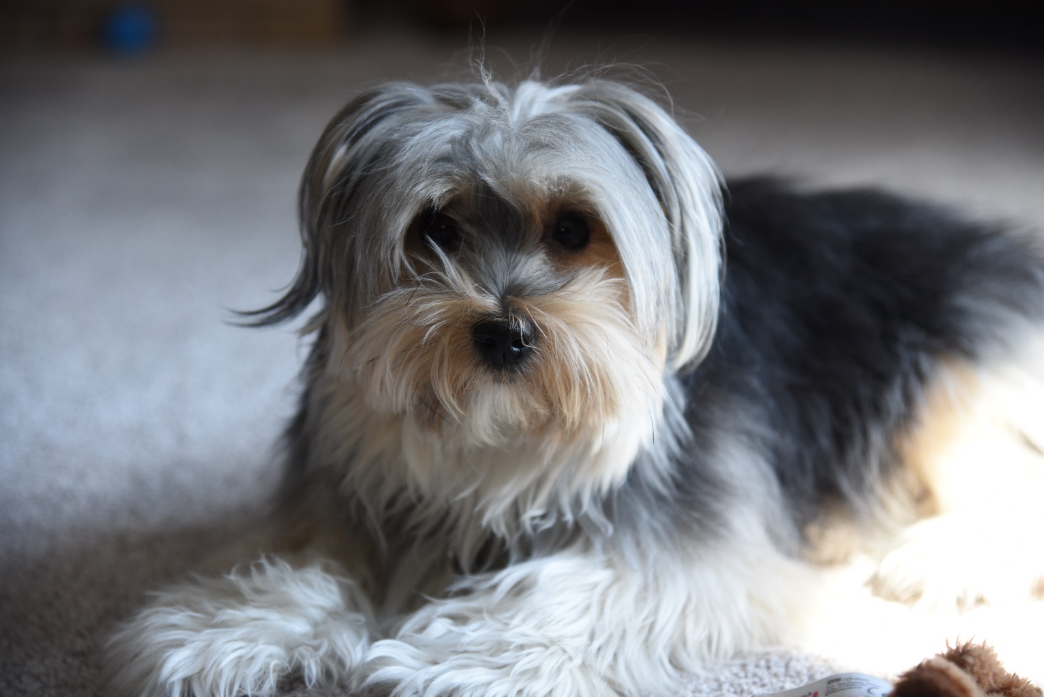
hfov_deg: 22.1
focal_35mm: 92
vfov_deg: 14.9
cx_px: 522
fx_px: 2669
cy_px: 348
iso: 400
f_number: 4
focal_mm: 92
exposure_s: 1/100
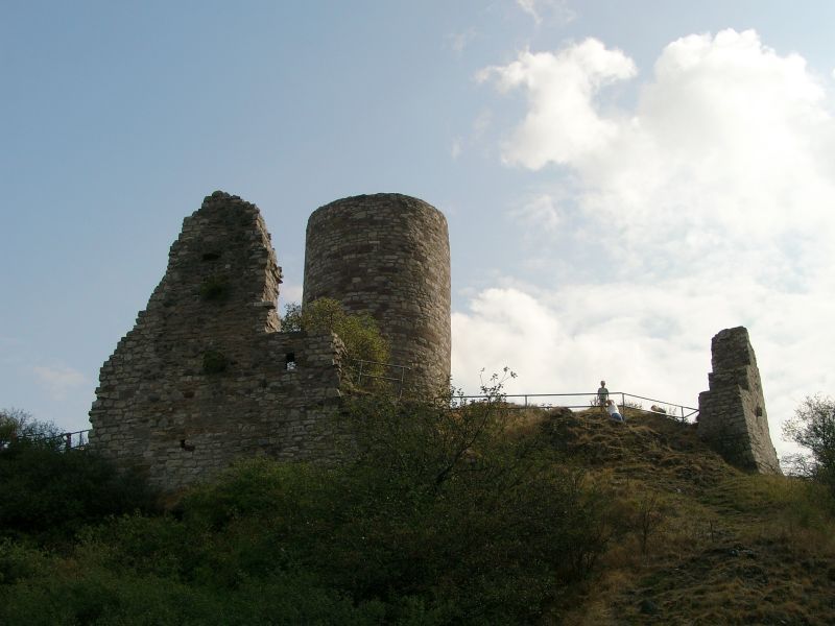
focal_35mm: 47
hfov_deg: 40.4
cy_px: 313
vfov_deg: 30.9
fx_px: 1134
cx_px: 418
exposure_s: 1/588
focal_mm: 9.82
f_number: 5.6
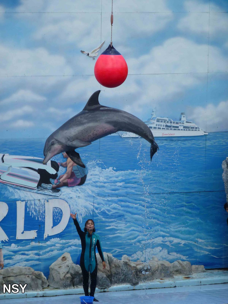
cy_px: 152
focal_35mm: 232
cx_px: 114
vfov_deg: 8.5
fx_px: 2037
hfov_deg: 6.4
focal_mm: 41.5
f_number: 5.6
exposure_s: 1/400
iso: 125
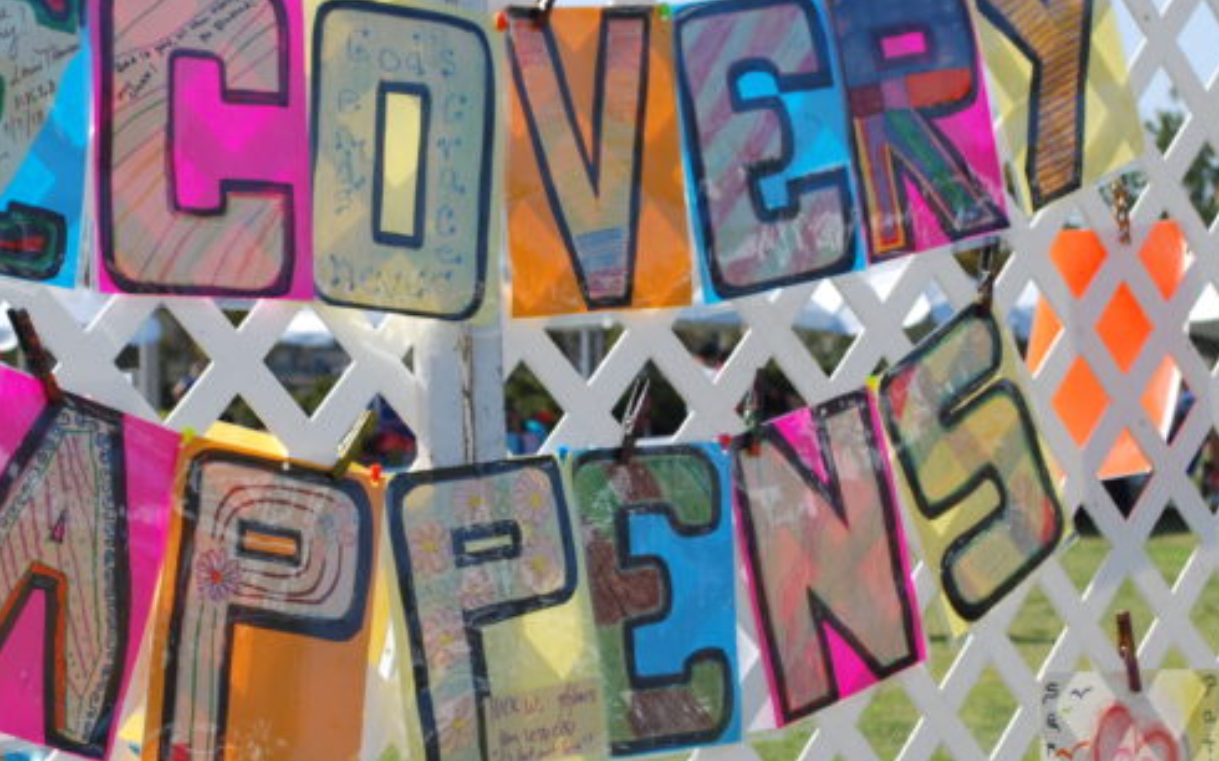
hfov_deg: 18.7
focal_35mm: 111
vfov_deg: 11.8
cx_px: 382
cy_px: 346
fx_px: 3687
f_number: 8
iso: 100
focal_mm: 44
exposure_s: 1/250
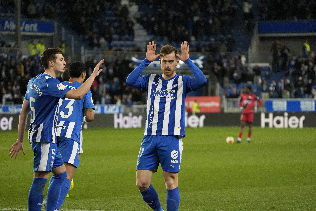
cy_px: 106
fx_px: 1975
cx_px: 158
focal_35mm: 225
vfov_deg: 6.1
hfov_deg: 9.1
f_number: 5.6
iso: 6400
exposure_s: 1/1000
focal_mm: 225
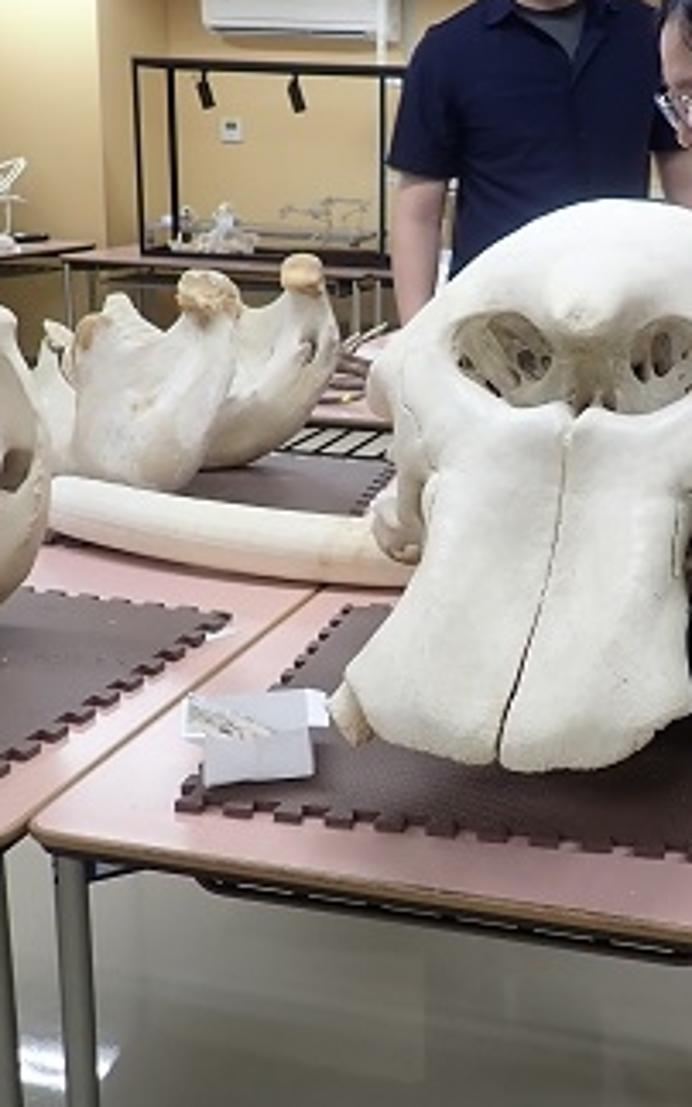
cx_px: 593
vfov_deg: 43.4
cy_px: 507
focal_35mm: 46
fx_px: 1387
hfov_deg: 27.2
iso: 100
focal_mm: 4.5
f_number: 2
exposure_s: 1/80
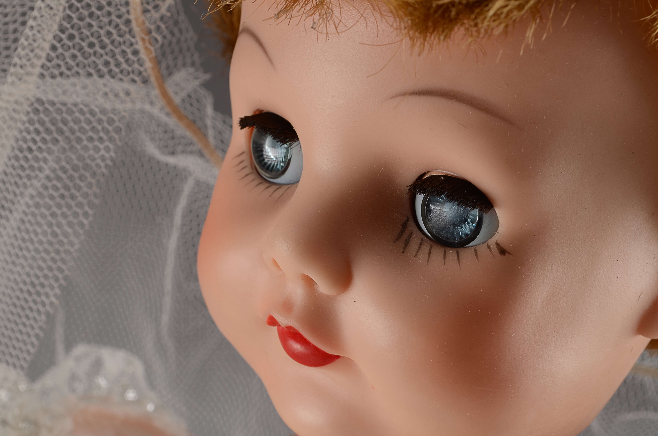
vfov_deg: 16.5
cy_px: 218
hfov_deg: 24.7
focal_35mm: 82
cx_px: 329
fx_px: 1505
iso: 100
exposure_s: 1/80
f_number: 11
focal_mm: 55
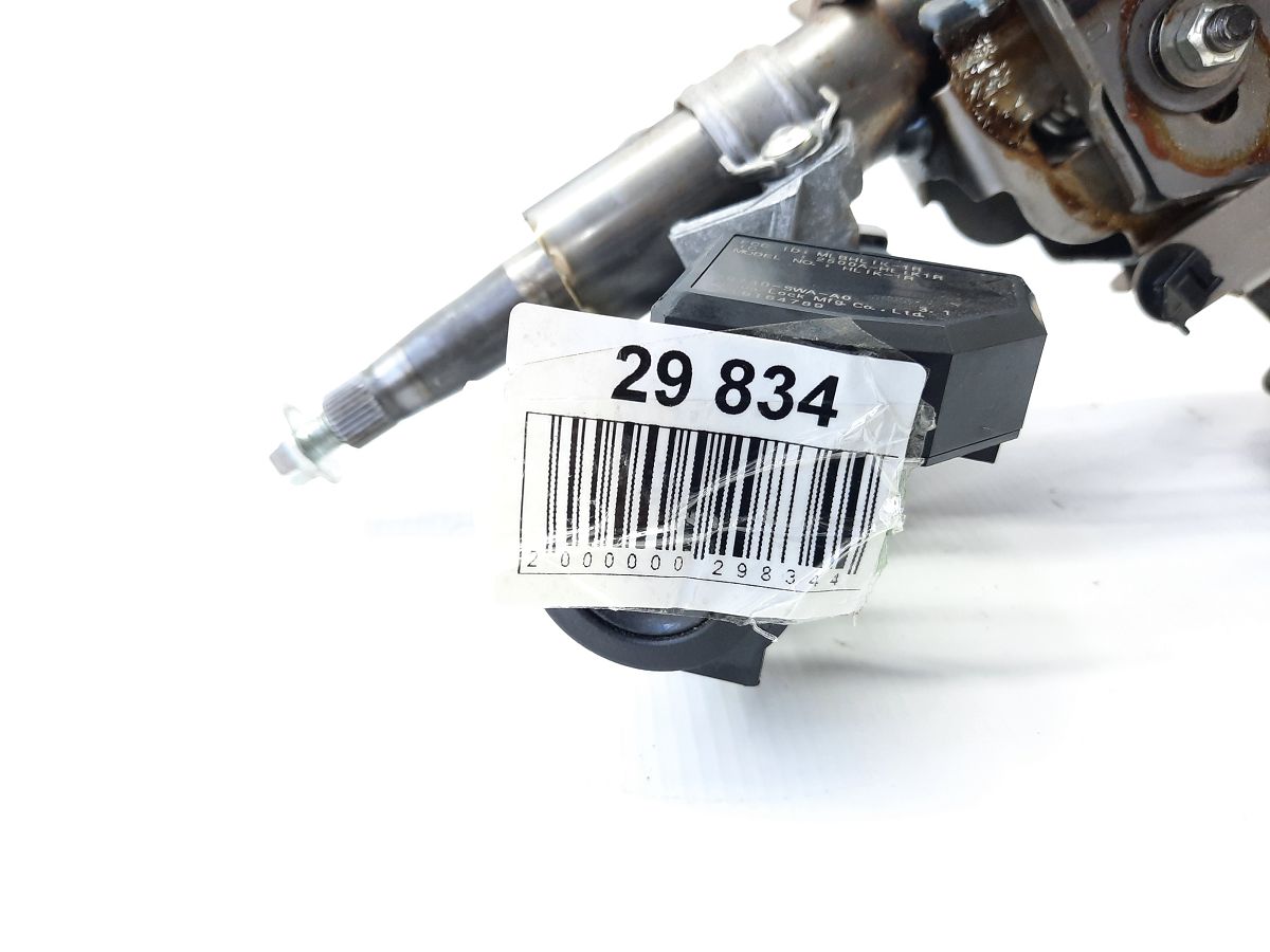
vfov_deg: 54.9
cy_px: 476
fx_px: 917
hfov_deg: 69.4
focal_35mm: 25
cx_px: 635
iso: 200
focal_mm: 4.6
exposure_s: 1/50
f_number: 2
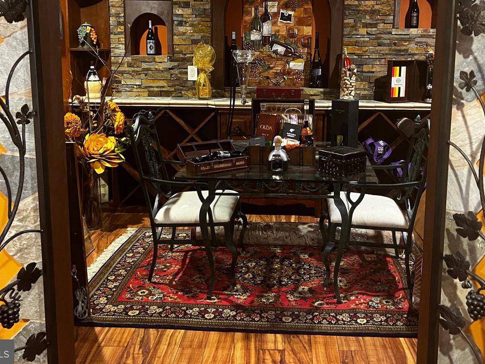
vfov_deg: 39.1
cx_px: 268
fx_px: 504
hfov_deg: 51.3
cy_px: 114
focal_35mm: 36
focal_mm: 5.7
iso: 500
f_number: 1.5
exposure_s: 1/30
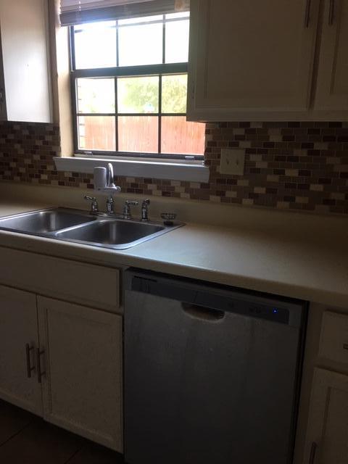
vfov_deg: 61.7
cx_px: 174
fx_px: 389
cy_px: 232
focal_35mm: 29
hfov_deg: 48.2
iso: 32
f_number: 2.2
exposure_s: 1/30
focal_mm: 4.15
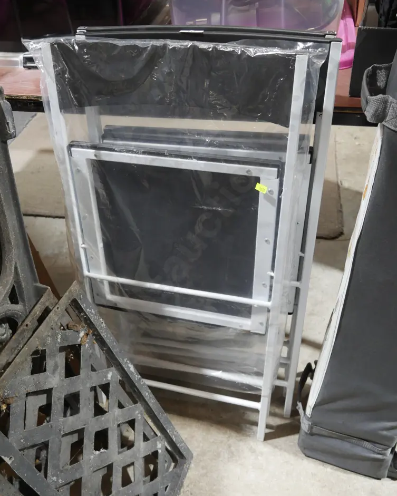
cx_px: 195
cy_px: 242
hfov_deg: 43.4
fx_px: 499
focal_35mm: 34
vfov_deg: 52.8
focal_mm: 16
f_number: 3.6
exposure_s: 1/60
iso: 1000
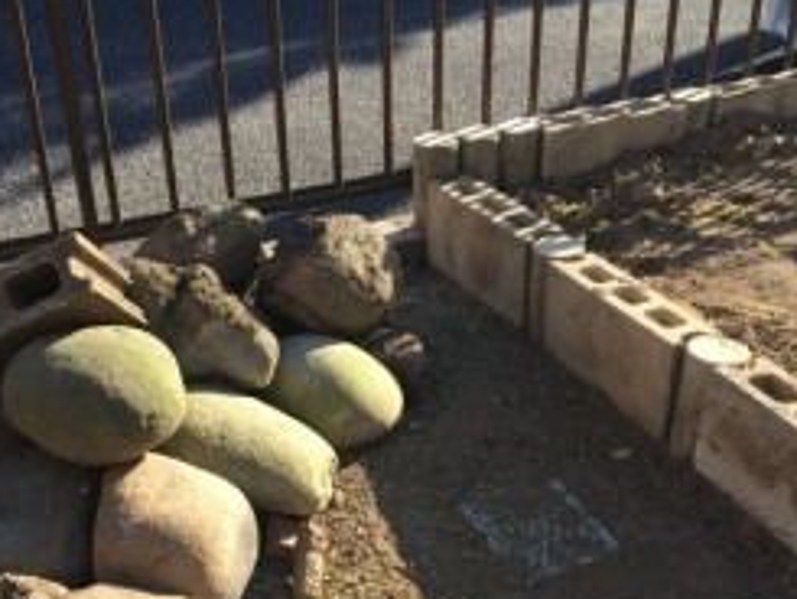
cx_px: 407
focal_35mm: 51
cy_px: 441
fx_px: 1175
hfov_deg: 37.5
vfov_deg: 28.2
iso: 25
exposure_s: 1/418
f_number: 2.2
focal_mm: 4.15
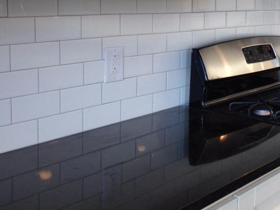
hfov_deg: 28.8
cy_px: 41
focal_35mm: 64
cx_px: 265
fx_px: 518
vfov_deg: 22.6
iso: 50
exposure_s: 1/30
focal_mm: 4.12
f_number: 2.4
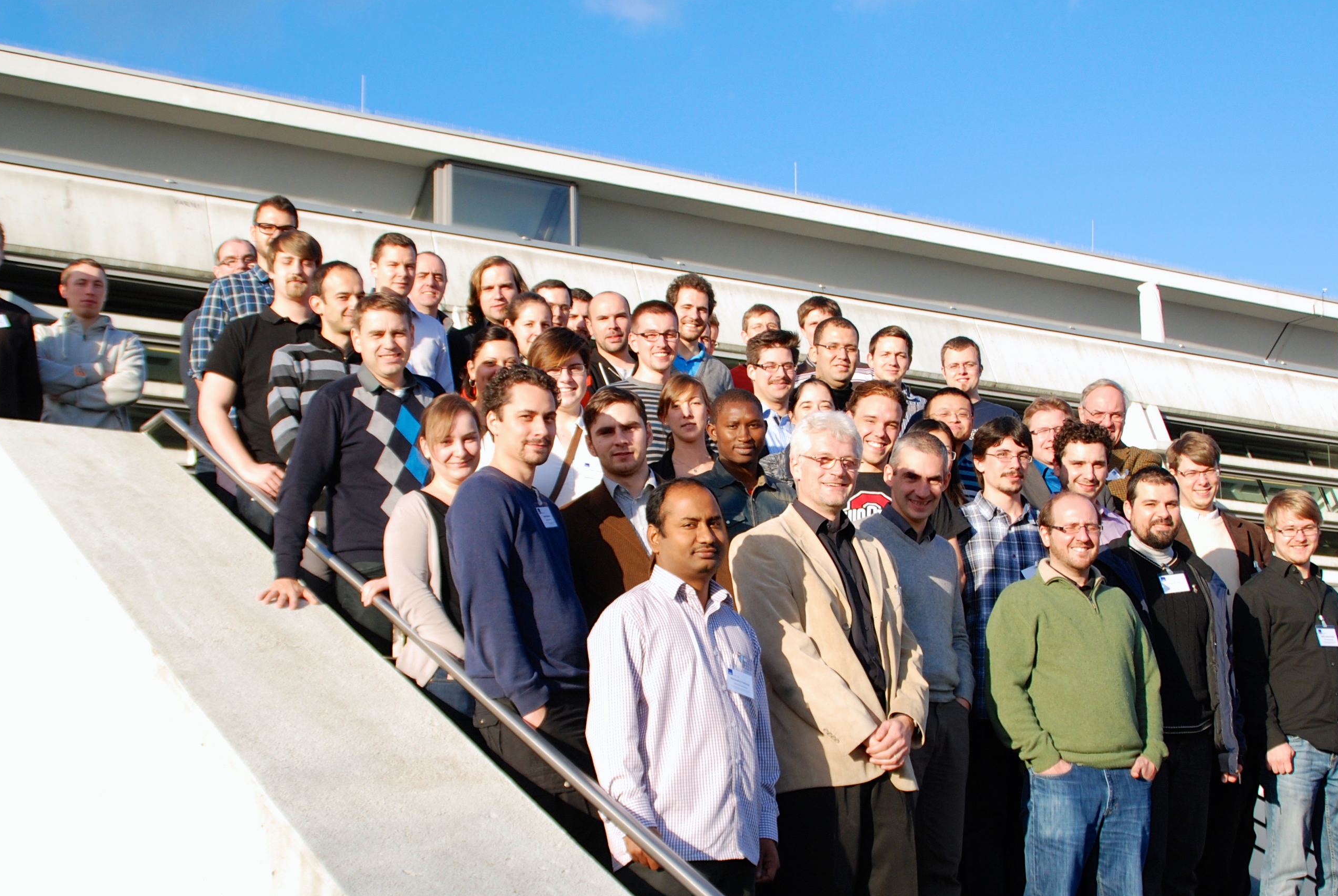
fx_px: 2112
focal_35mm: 57
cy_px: 500
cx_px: 755
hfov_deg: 35.1
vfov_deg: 23.9
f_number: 6.3
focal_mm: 25
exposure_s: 1/640
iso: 200
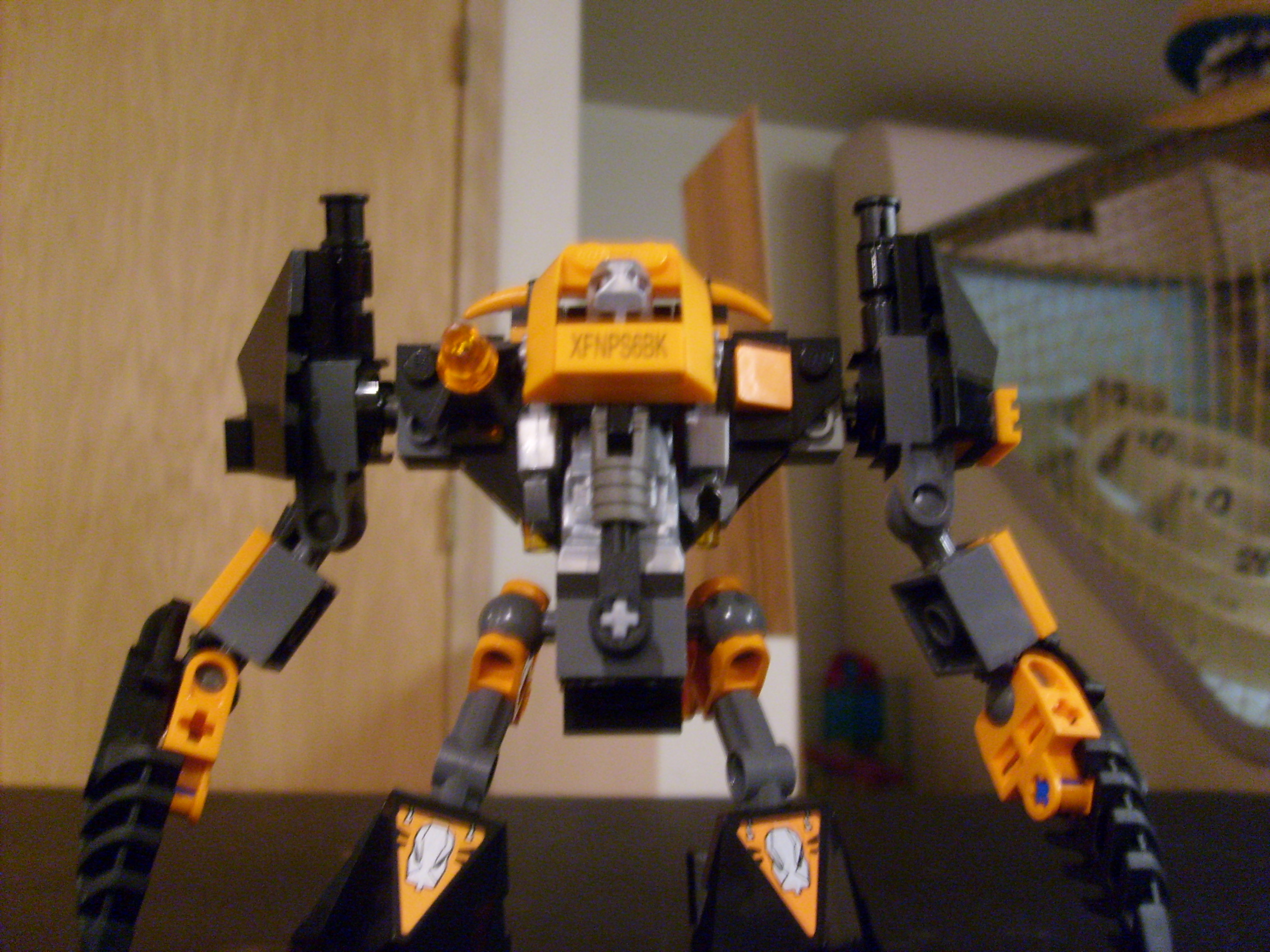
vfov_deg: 40.7
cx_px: 635
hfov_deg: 52.6
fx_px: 1284
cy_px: 476
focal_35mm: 35
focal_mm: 5.8
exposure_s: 1/3
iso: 200
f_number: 2.8
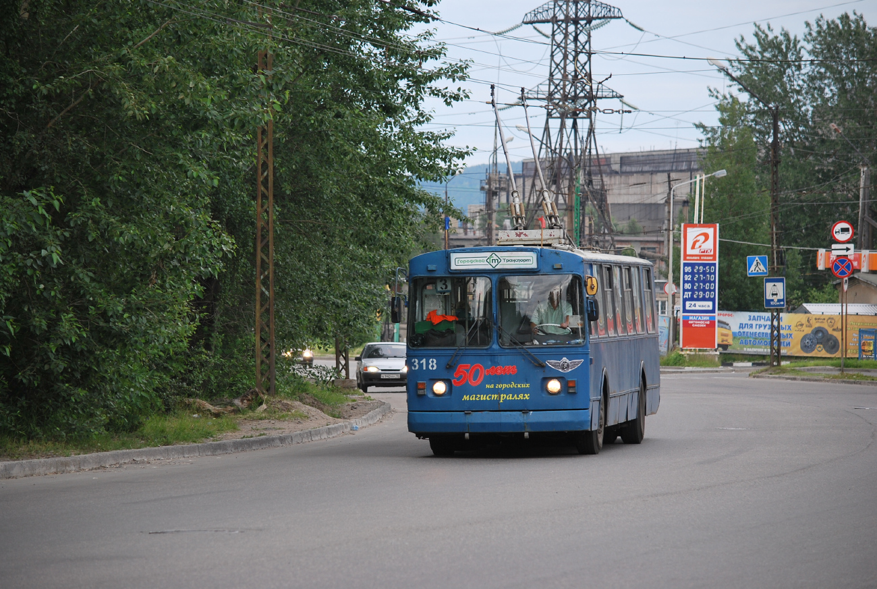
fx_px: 4761
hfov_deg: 10.5
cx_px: 438
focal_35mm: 195
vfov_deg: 7.1
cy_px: 294
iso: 200
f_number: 5
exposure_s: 1/160
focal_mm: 130
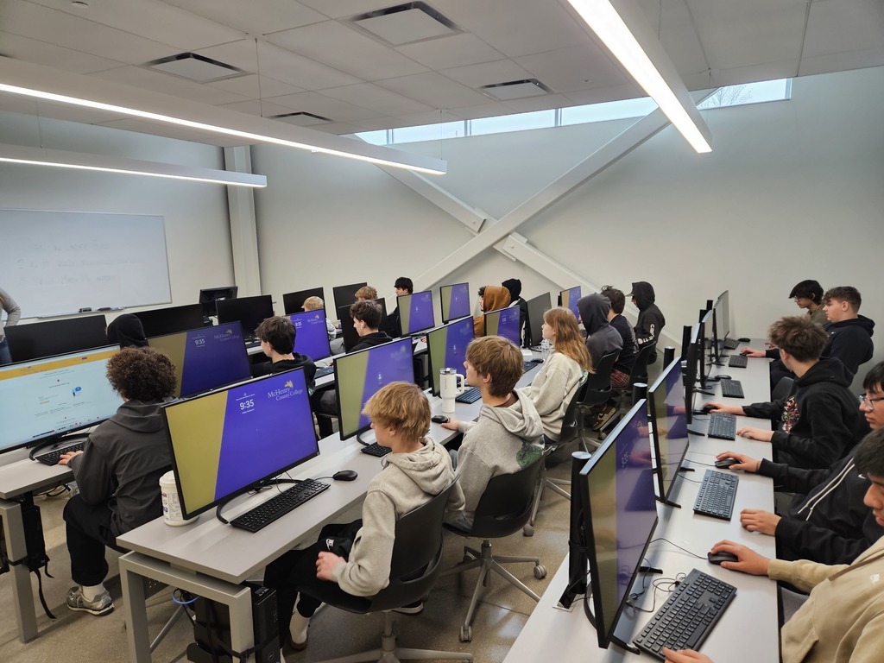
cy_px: 332
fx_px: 587
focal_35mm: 23
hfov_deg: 73.9
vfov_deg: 58.9
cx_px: 442
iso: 160
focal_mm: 5.4
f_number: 1.8
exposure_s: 1/120
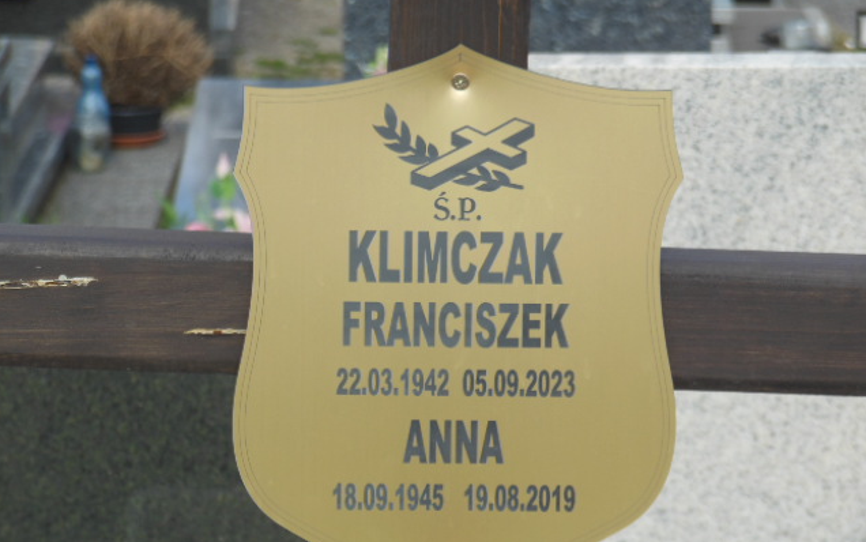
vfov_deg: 7.4
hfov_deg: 11.8
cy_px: 309
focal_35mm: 178
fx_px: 4203
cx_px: 432
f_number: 5.4
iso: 125
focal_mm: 29.8
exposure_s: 1/250
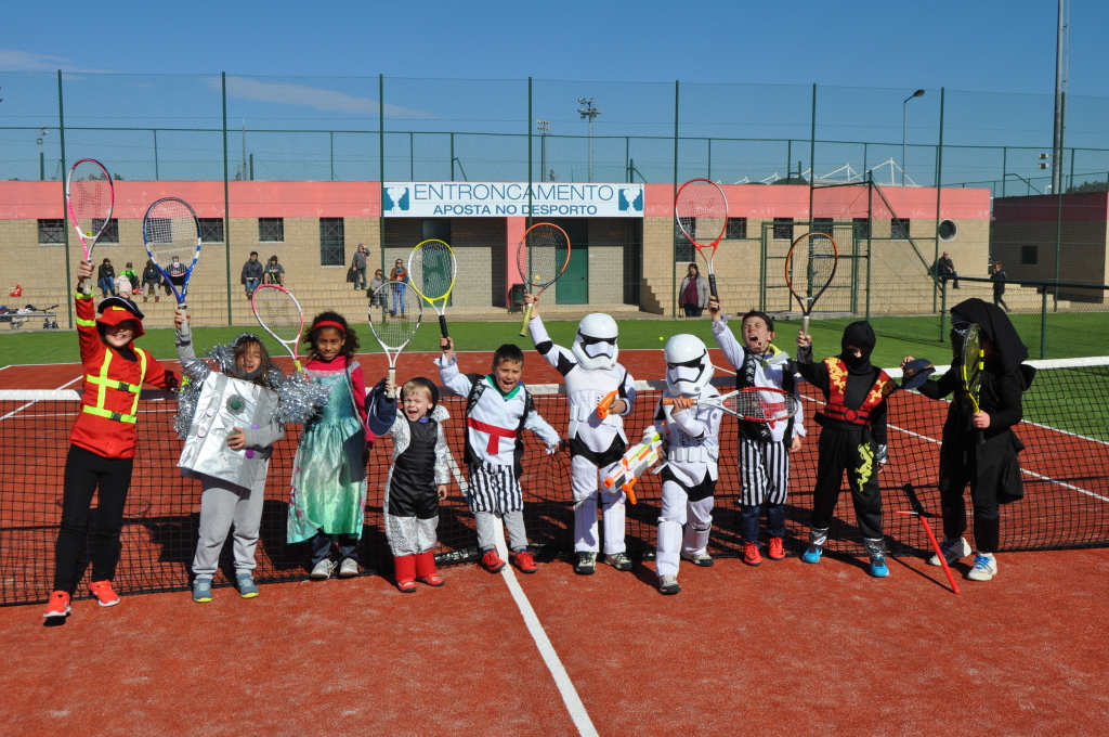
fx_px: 1200
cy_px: 368
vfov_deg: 34.1
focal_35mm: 39
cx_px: 554
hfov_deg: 49.6
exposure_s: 1/2000
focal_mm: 26
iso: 400
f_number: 8
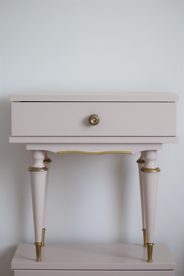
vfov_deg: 19.5
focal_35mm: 105
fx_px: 805
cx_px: 92
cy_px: 138
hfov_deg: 13.0
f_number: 5
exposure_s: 1/250
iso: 400
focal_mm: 70
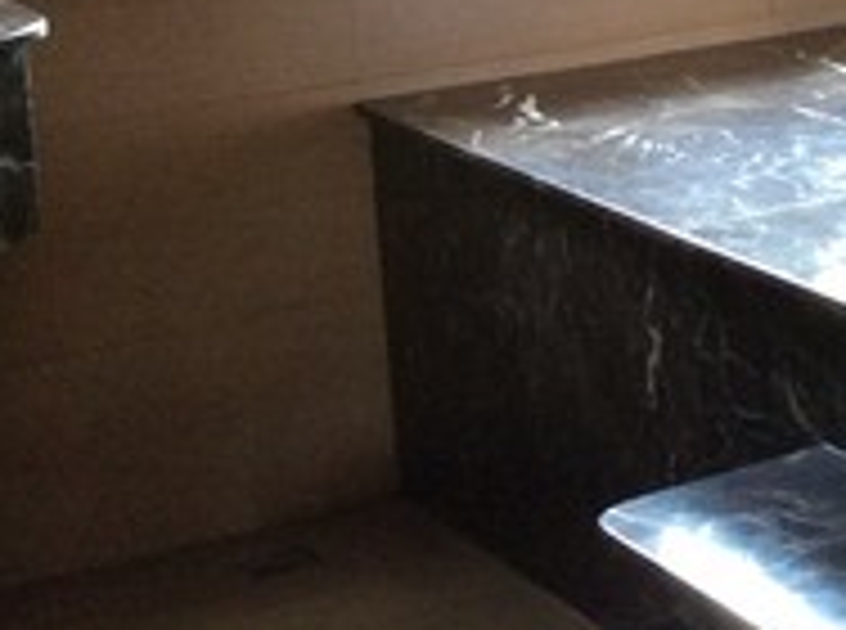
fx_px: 2657
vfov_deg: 13.2
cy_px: -126
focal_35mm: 109
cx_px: 1323
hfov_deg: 16.3
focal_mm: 3.3
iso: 125
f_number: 2.4
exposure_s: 1/25
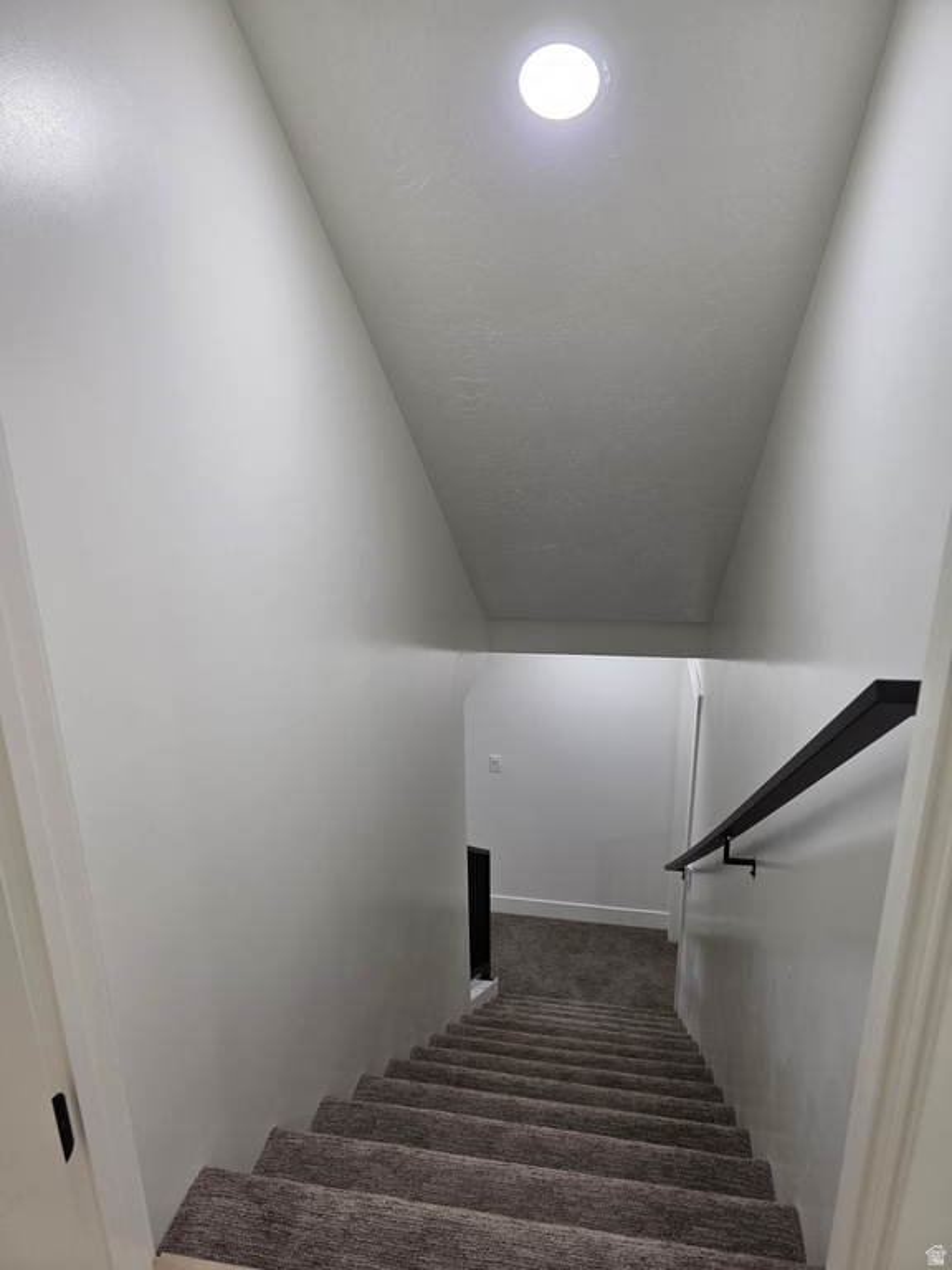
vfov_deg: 73.9
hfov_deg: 58.9
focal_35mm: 23
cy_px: 635
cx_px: 476
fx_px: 843
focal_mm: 6.3
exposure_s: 1/120
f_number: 1.7
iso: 125
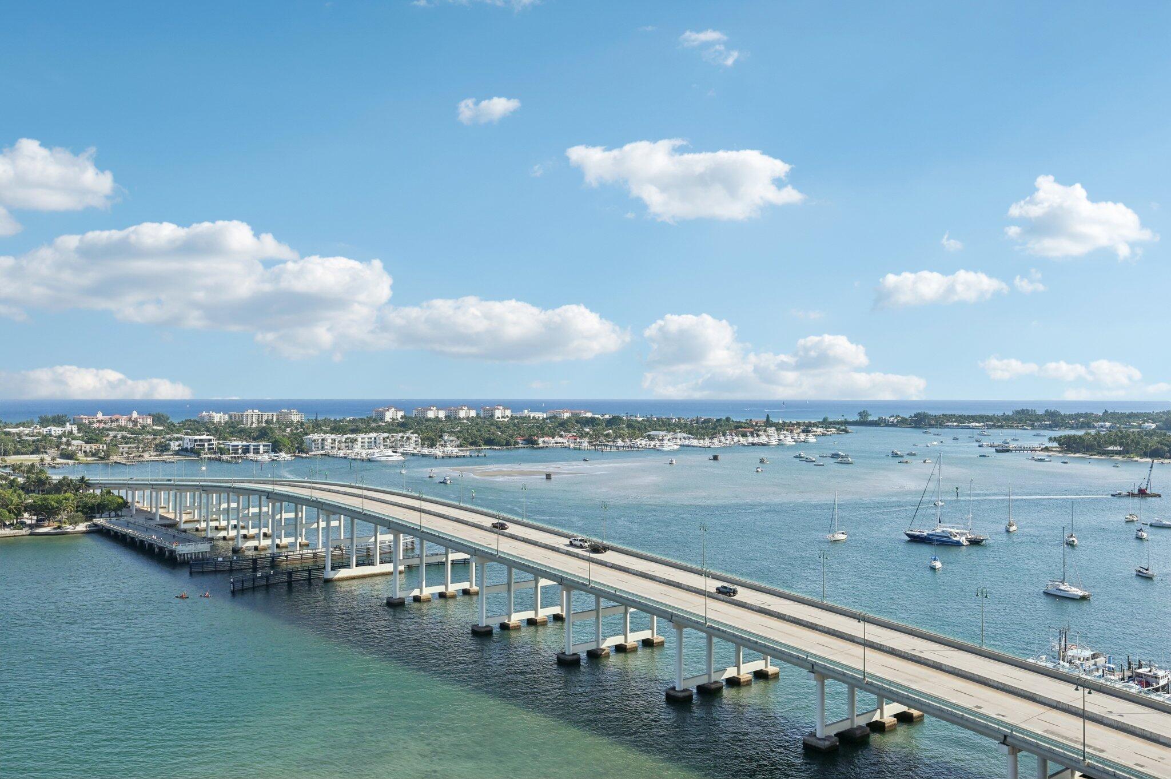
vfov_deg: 43.5
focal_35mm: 30
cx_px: 586
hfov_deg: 62.0
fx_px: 975
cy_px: 390
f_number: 8
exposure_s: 1/4000
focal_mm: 30
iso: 800
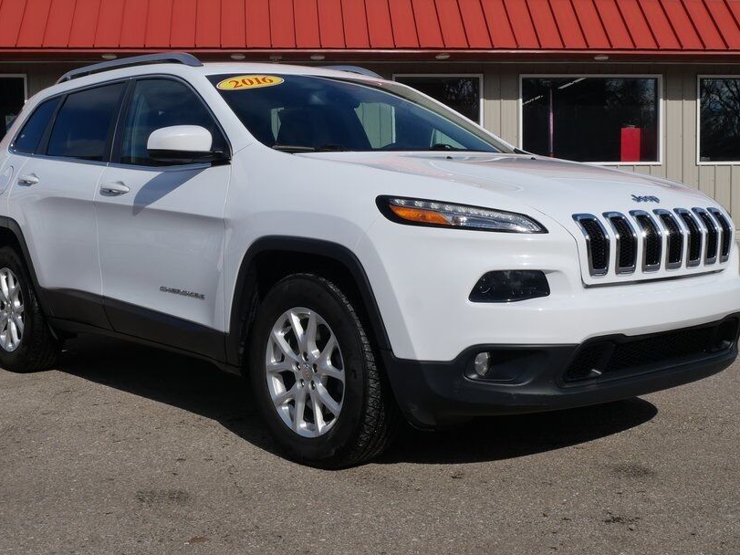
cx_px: 355
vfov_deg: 30.3
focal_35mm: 48
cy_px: 278
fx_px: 1026
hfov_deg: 39.7
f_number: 14
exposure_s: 1/400
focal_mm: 19
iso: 200
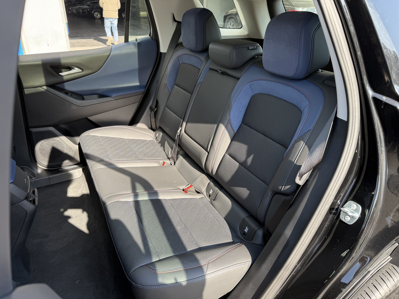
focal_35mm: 24
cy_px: 150
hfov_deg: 71.6
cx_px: 200
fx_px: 277
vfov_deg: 56.8
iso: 80
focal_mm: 6.76
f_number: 1.78
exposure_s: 1/312
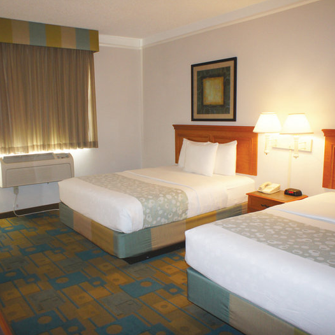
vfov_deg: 52.5
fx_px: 339
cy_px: 169
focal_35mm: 31
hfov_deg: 52.3
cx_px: 141
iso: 640
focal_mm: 16
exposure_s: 1/60
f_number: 2.8
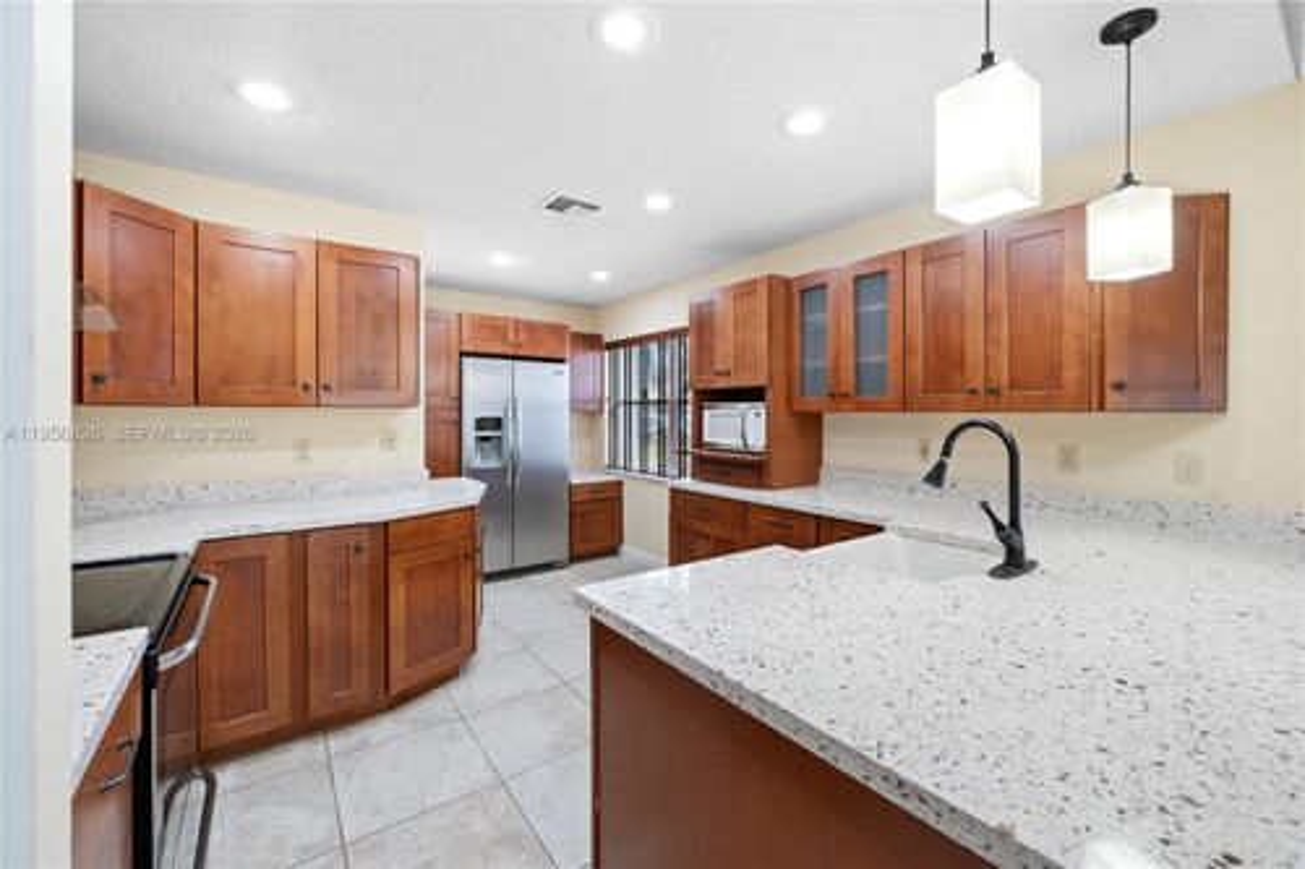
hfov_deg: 104.3
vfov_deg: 81.2
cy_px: 434
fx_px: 507
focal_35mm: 14
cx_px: 652
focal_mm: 14
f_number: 7.1
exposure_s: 1/125
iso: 4000
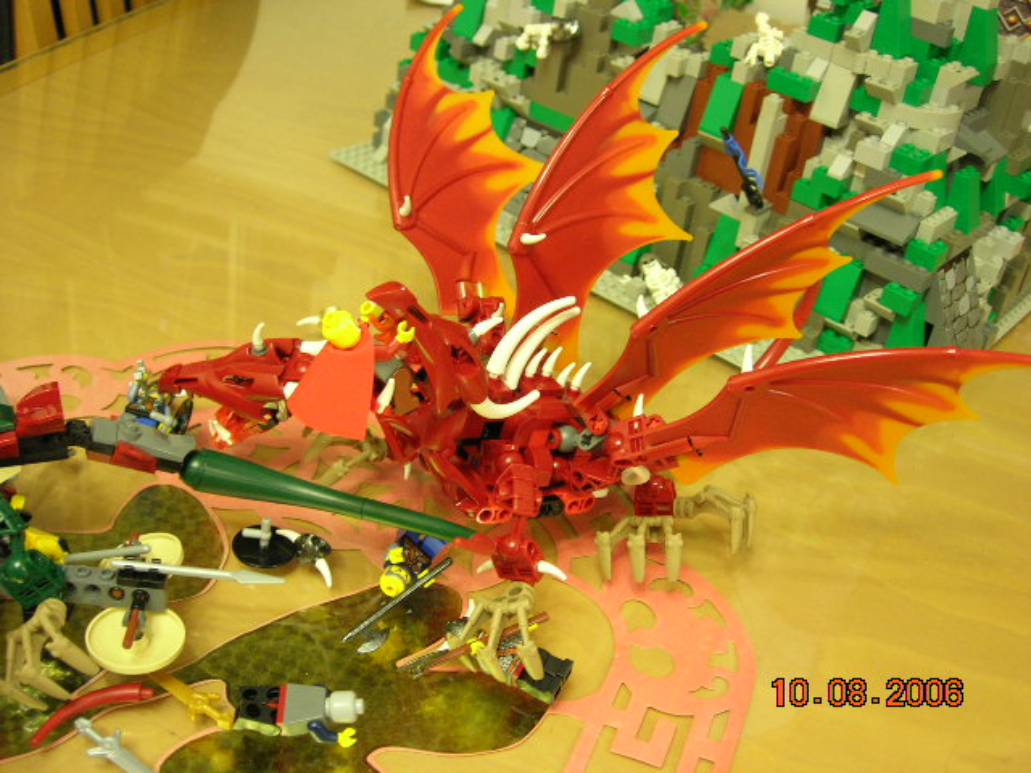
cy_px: 386
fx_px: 1221
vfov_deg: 35.1
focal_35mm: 41
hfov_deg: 45.8
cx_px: 516
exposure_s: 1/3.7
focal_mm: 8.5
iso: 115
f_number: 2.9
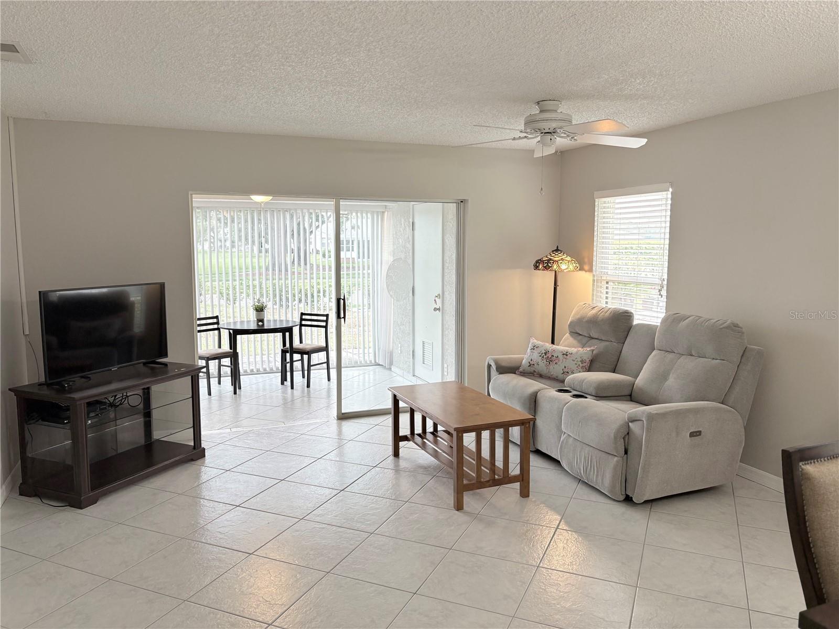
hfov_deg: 67.3
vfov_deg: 53.1
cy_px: 314
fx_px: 630
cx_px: 420
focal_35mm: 26
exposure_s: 1/60
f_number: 1.6
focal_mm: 5.96
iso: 64
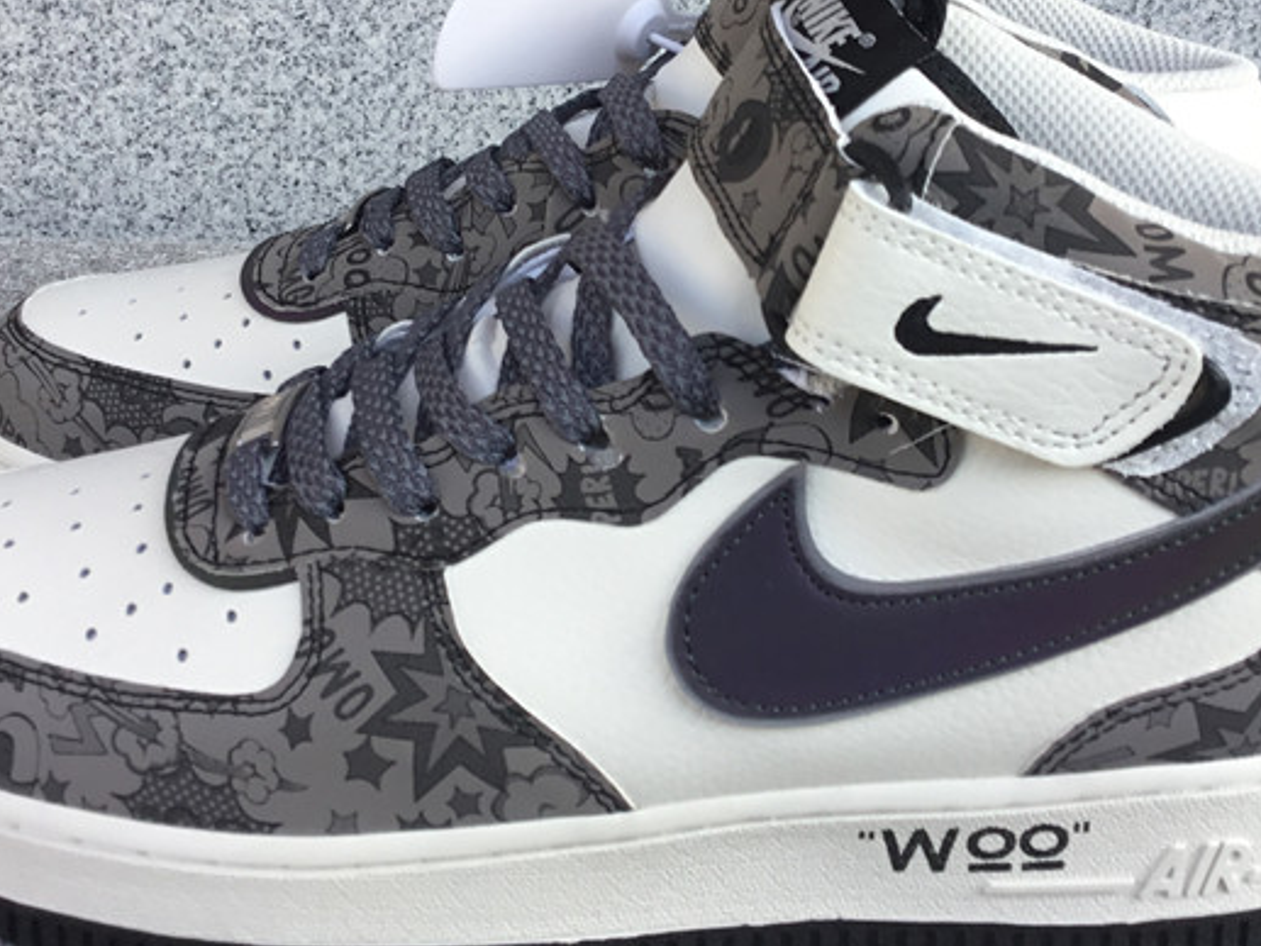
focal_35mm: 54
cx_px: 688
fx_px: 1968
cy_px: 267
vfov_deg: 26.8
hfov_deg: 35.5
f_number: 2.4
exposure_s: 1/119
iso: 25
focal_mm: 3.3
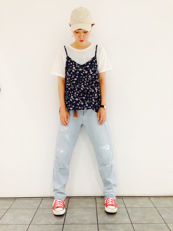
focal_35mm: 33
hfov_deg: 42.9
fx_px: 220
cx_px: 86
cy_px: 116
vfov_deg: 55.4
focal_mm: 4.12
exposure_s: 1/20
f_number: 2.4
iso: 160
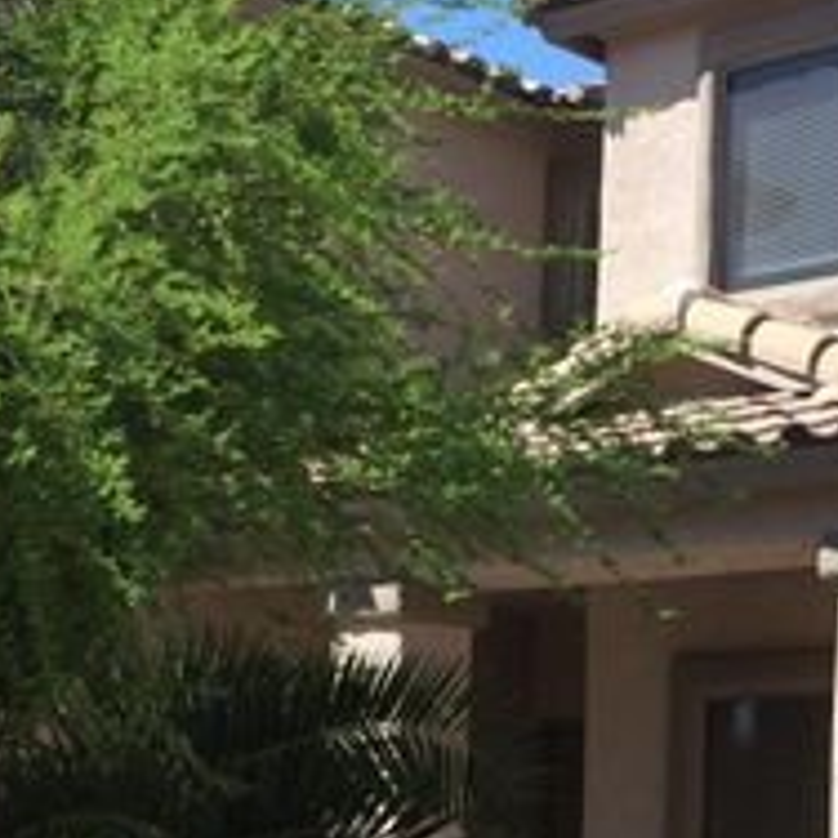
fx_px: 2492
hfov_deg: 18.9
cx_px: 700
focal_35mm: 91
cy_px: 880
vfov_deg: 18.5
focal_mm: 4.15
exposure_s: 1/1053
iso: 32
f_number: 2.2
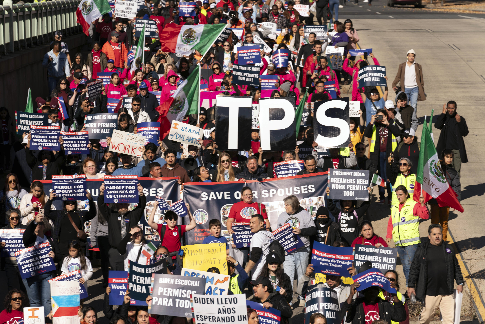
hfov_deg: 10.3
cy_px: 162
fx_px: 2694
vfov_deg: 6.9
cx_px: 242
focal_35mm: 200
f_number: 8
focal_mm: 200
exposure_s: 1/400
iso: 80
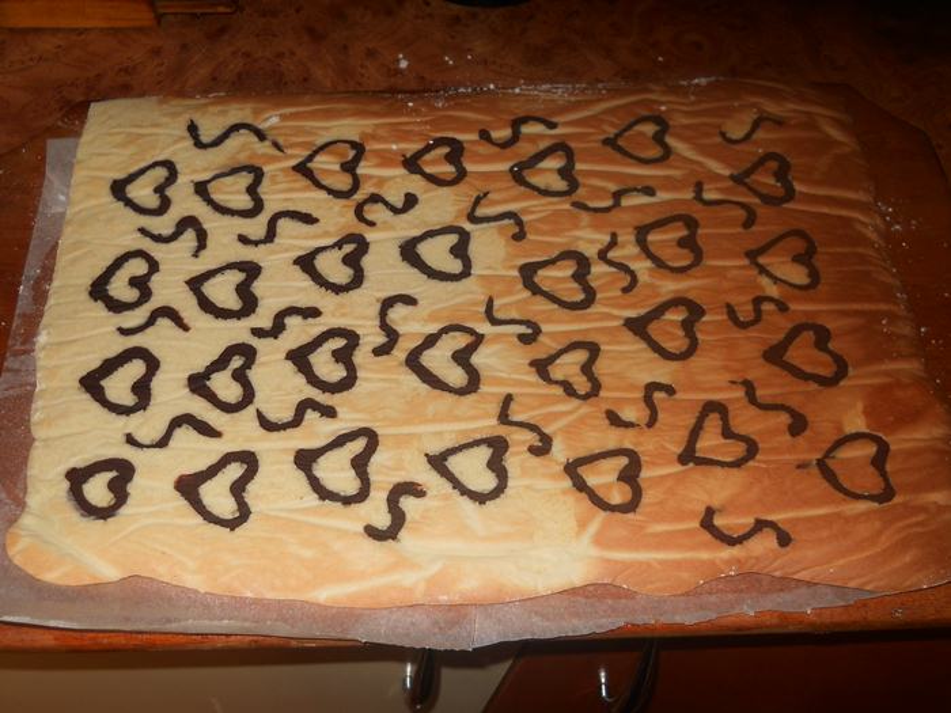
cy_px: 356
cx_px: 476
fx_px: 1126
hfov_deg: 45.8
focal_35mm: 41
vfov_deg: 35.1
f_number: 3.1
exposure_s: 1/30
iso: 80
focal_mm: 6.72
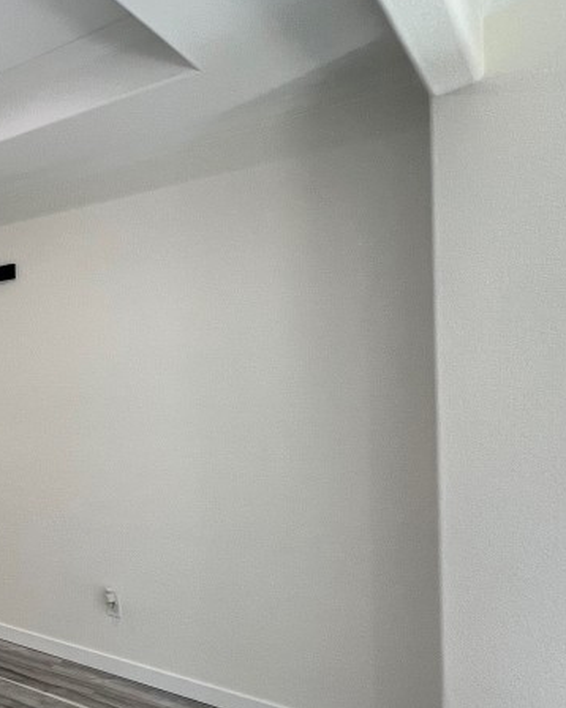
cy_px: 397
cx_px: -225
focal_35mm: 29
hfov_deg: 32.2
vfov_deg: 60.3
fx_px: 608
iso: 160
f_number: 1.8
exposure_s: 1/100
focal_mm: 1.57
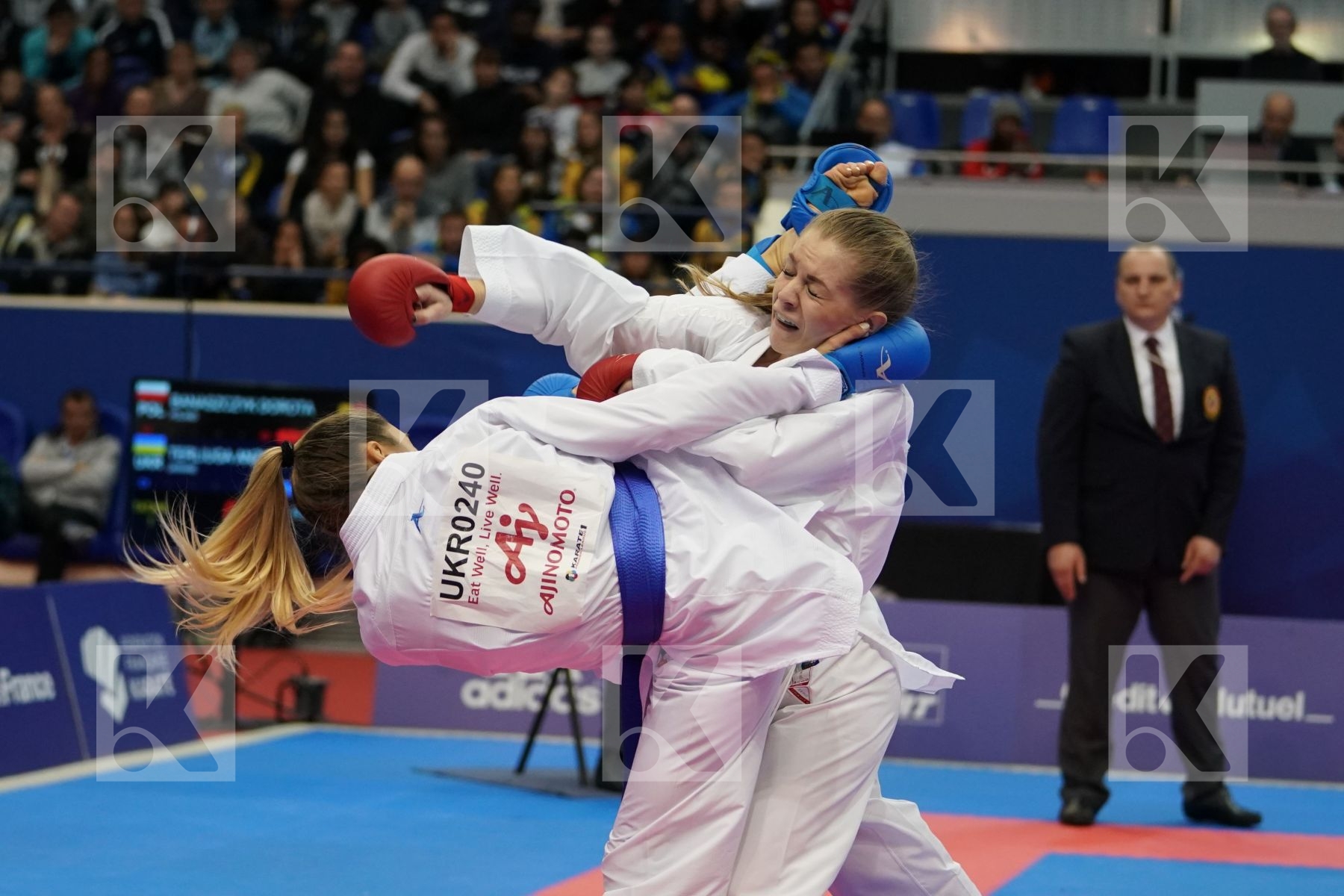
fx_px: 4032
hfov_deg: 18.9
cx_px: 672
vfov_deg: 12.7
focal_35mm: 108
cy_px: 448
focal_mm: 72
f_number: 2.8
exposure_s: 1/1000
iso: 2500
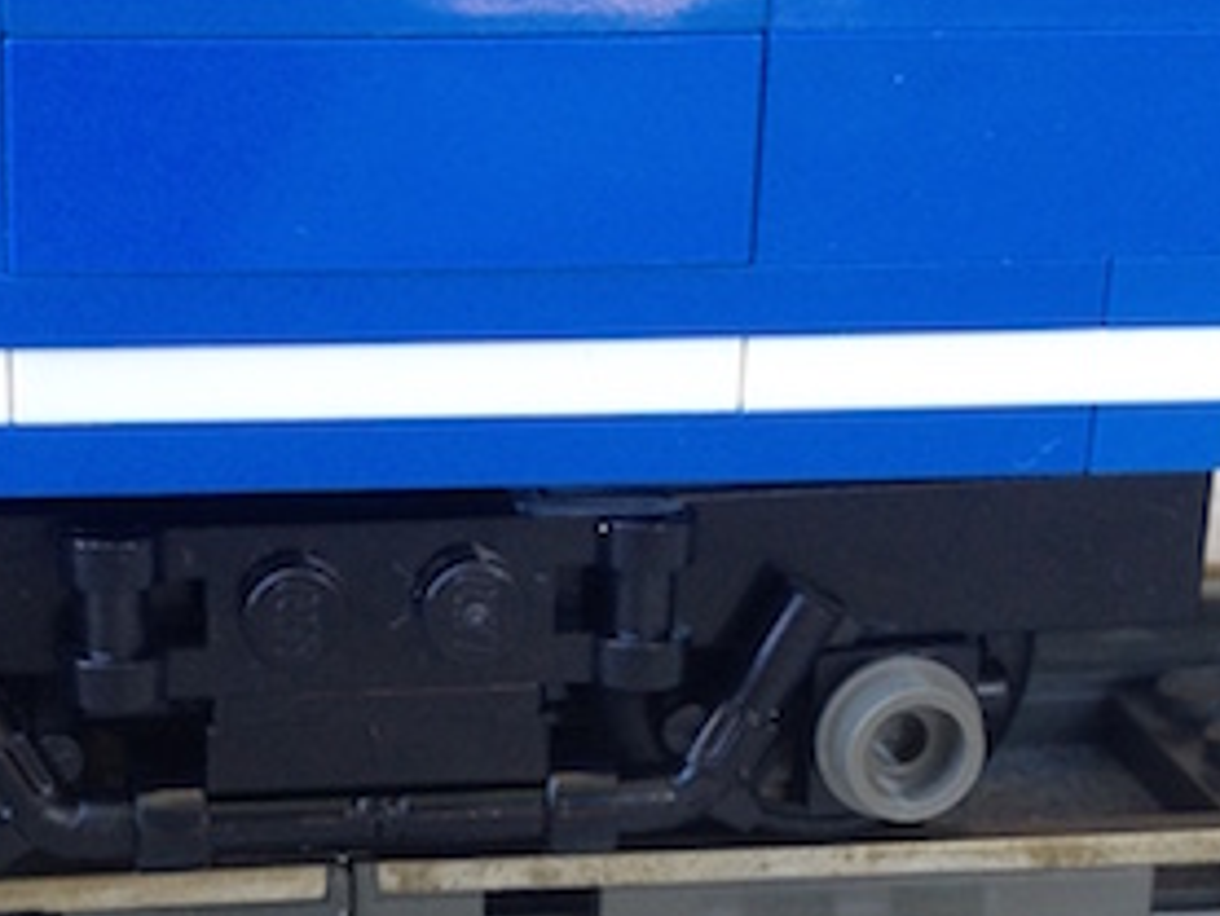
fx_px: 3561
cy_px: 894
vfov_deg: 14.4
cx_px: 291
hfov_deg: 19.3
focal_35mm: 101
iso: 64
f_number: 2.4
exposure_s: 1/40
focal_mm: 4.28
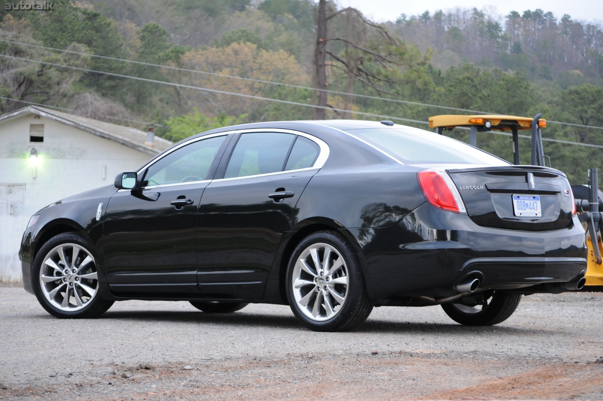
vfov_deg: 13.0
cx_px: 302
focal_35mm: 105
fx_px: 1757
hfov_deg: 19.5
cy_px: 200
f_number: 4.2
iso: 1000
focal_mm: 70
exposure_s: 1/125
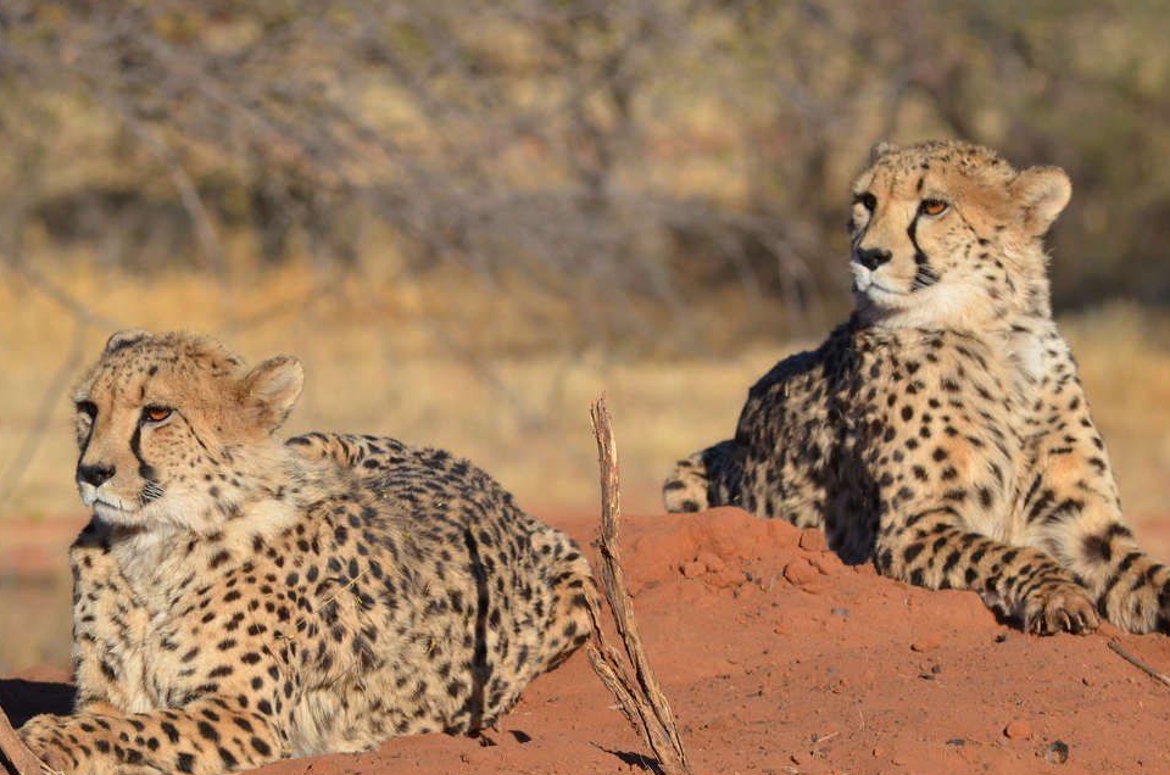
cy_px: 487
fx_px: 13623
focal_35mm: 420
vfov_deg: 3.3
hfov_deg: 4.9
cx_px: 615
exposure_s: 1/800
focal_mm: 210
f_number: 7.1
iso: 200
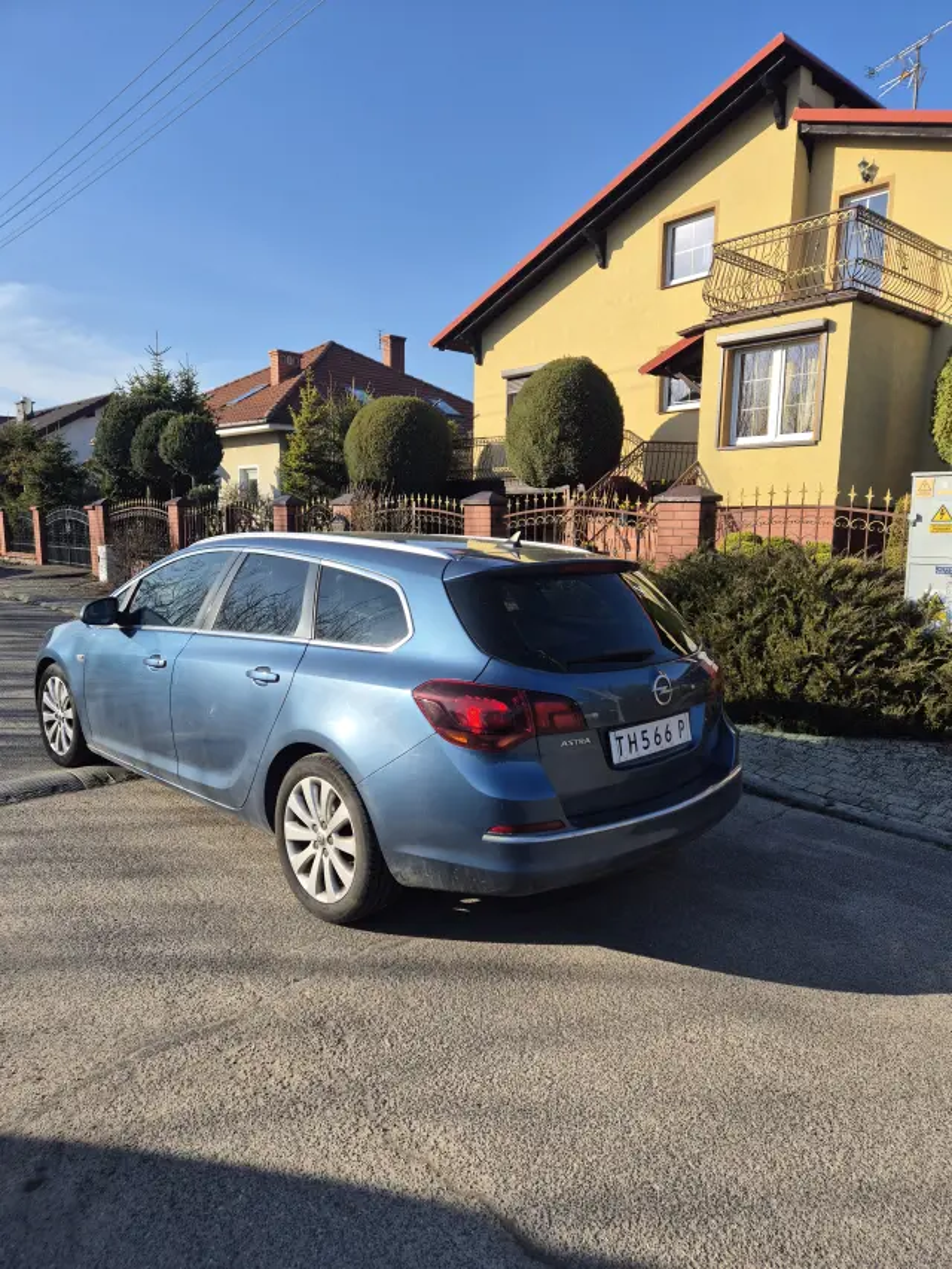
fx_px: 843
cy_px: 634
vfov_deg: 73.9
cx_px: 476
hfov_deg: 58.9
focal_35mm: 23
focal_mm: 5.4
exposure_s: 1/1180
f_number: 1.8
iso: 25
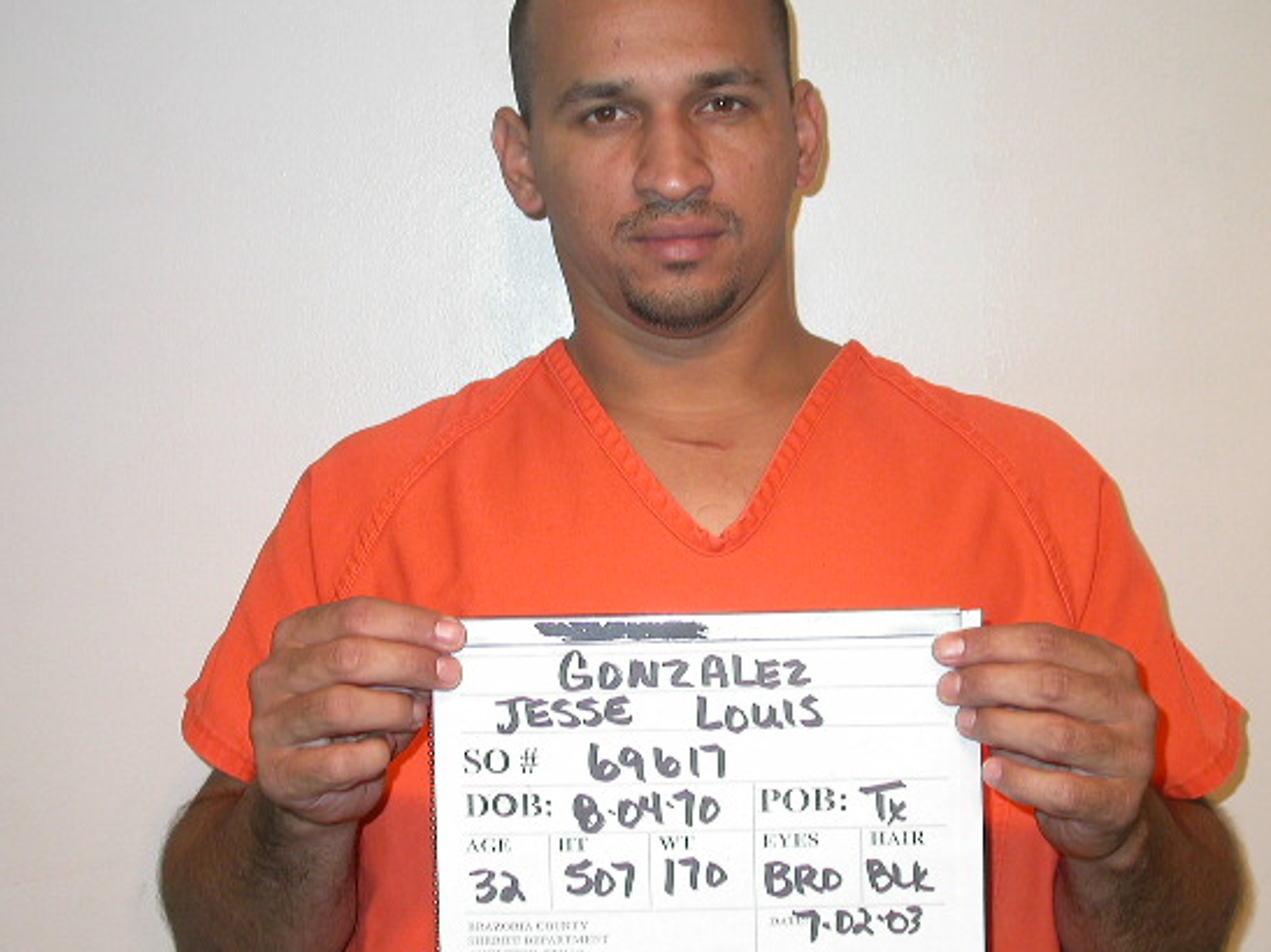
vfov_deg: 23.6
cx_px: 588
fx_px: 2276
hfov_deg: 31.2
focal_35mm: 62
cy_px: 455
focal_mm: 11.1
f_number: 2.9
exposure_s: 1/60.3
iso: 100
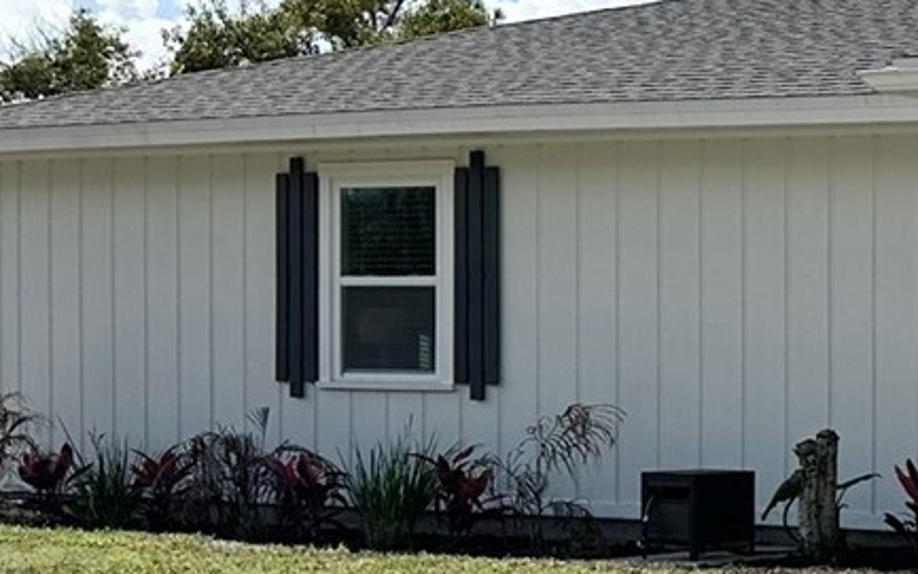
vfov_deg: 13.9
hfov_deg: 18.7
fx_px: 2353
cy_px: 447
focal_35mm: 94
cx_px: 1490
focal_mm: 6.86
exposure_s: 1/10753
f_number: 1.78
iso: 80
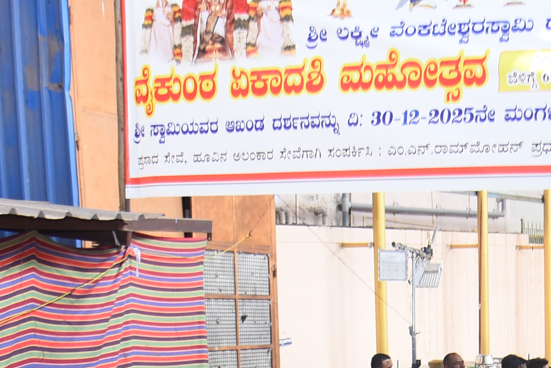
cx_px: 502
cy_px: 554
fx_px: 1317
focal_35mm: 86
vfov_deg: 14.8
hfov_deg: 23.0
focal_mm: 24
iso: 500
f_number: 5.6
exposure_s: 1/160
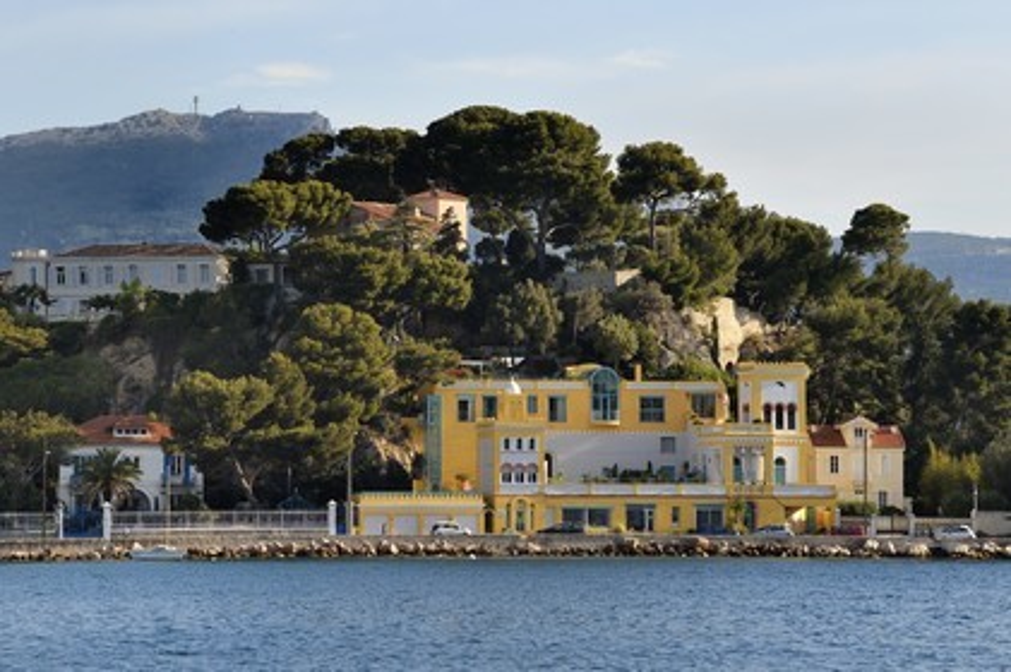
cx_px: 506
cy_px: 336
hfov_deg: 10.3
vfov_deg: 6.9
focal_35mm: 200
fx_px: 5612
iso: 200
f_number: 9
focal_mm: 200
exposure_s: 1/400
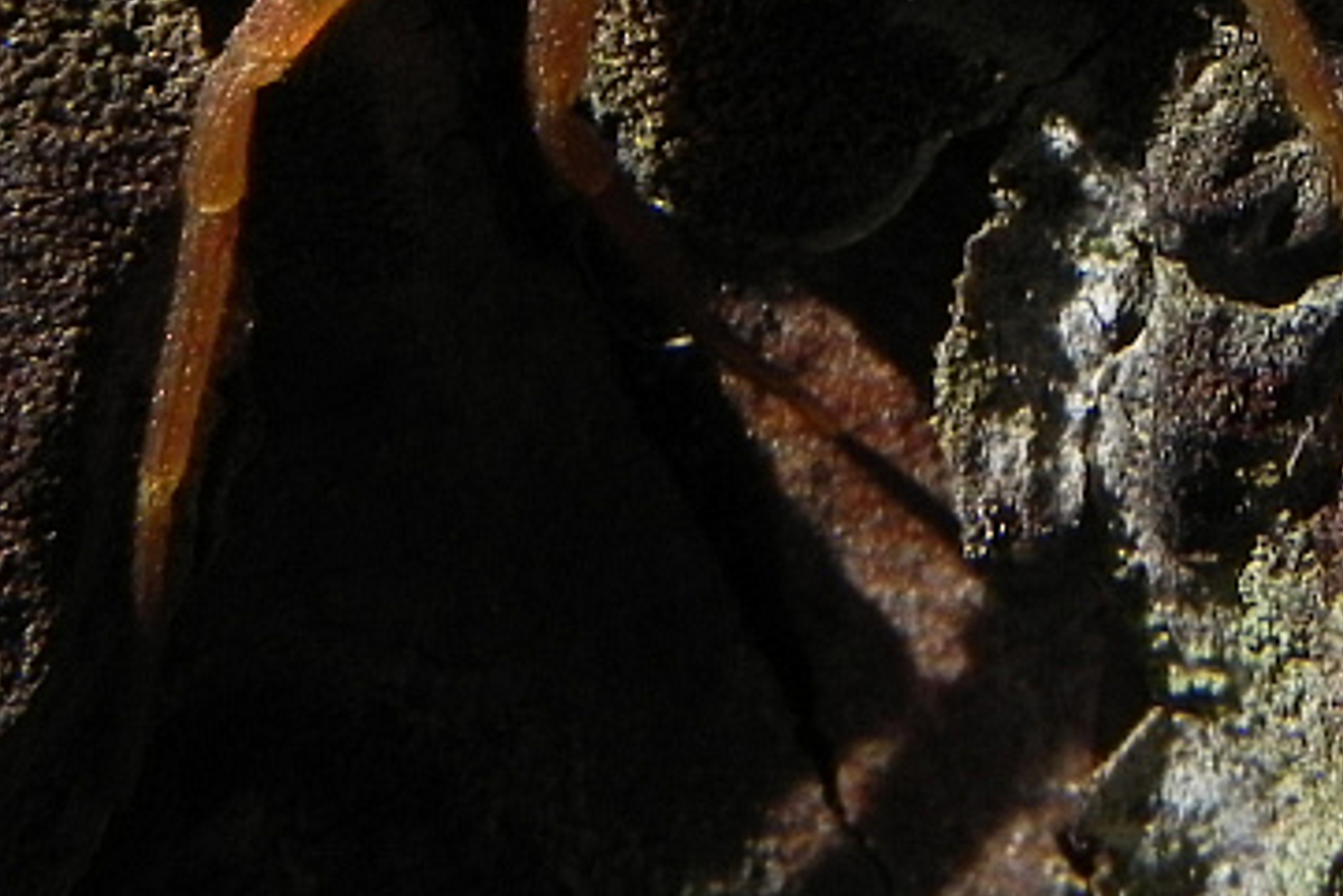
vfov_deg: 4.9
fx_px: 10449
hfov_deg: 7.4
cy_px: -204
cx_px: 878
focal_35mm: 280
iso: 160
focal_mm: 16.9
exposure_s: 1/392
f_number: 8
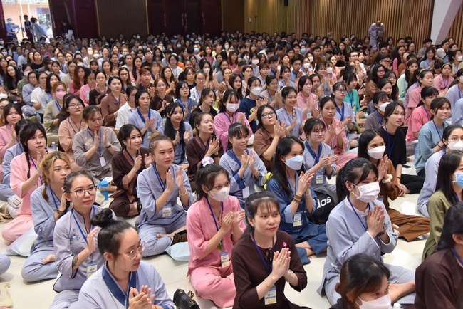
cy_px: 154
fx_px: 515
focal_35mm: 40
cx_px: 232
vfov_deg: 33.4
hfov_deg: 48.4
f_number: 5
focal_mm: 40
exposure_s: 1/125
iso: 1600
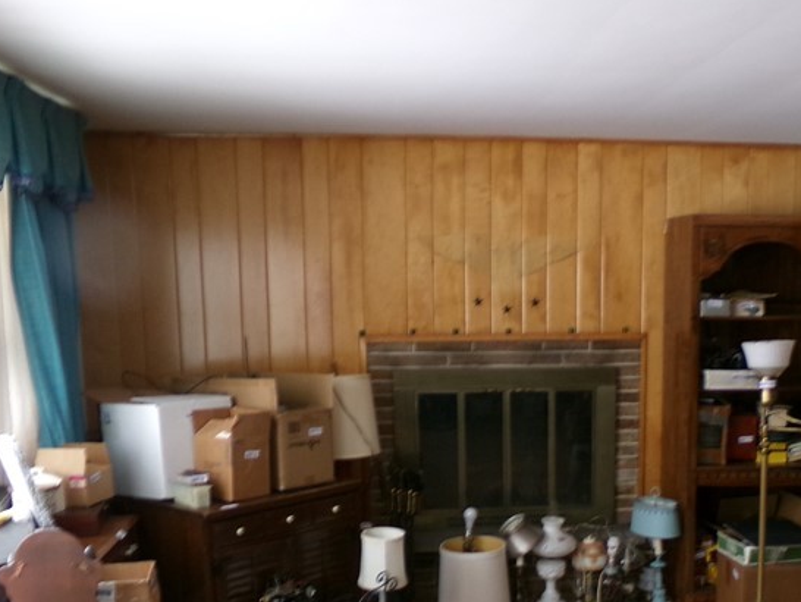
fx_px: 1042
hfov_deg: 41.3
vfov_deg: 31.5
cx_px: 556
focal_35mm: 45
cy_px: 463
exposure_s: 1/17
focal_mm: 4.3
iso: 220
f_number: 3.7
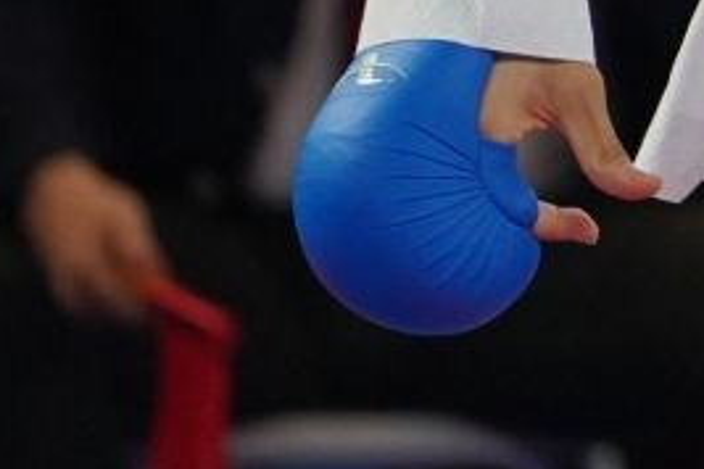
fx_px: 26359
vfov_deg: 1.0
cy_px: -511
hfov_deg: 1.5
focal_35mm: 1348
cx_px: 1392
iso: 1600
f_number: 2.8
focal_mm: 200
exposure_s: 1/1000
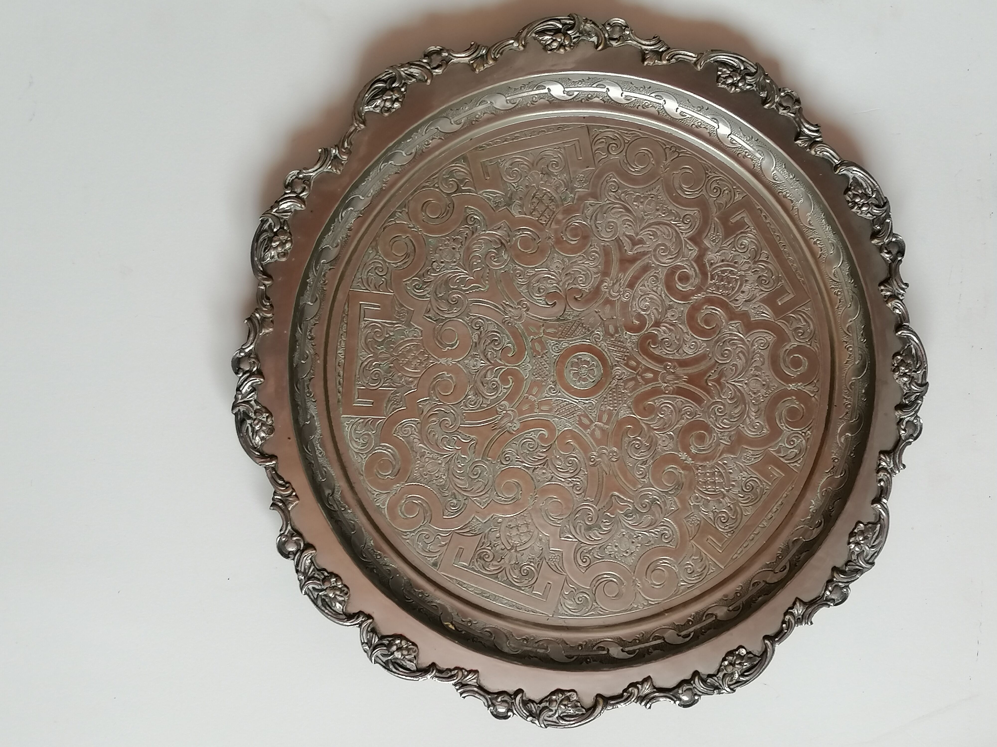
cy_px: 374
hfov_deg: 35.5
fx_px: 1555
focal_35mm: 54
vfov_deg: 27.0
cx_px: 498
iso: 100
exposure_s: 1/60
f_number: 1.8
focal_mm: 4.75
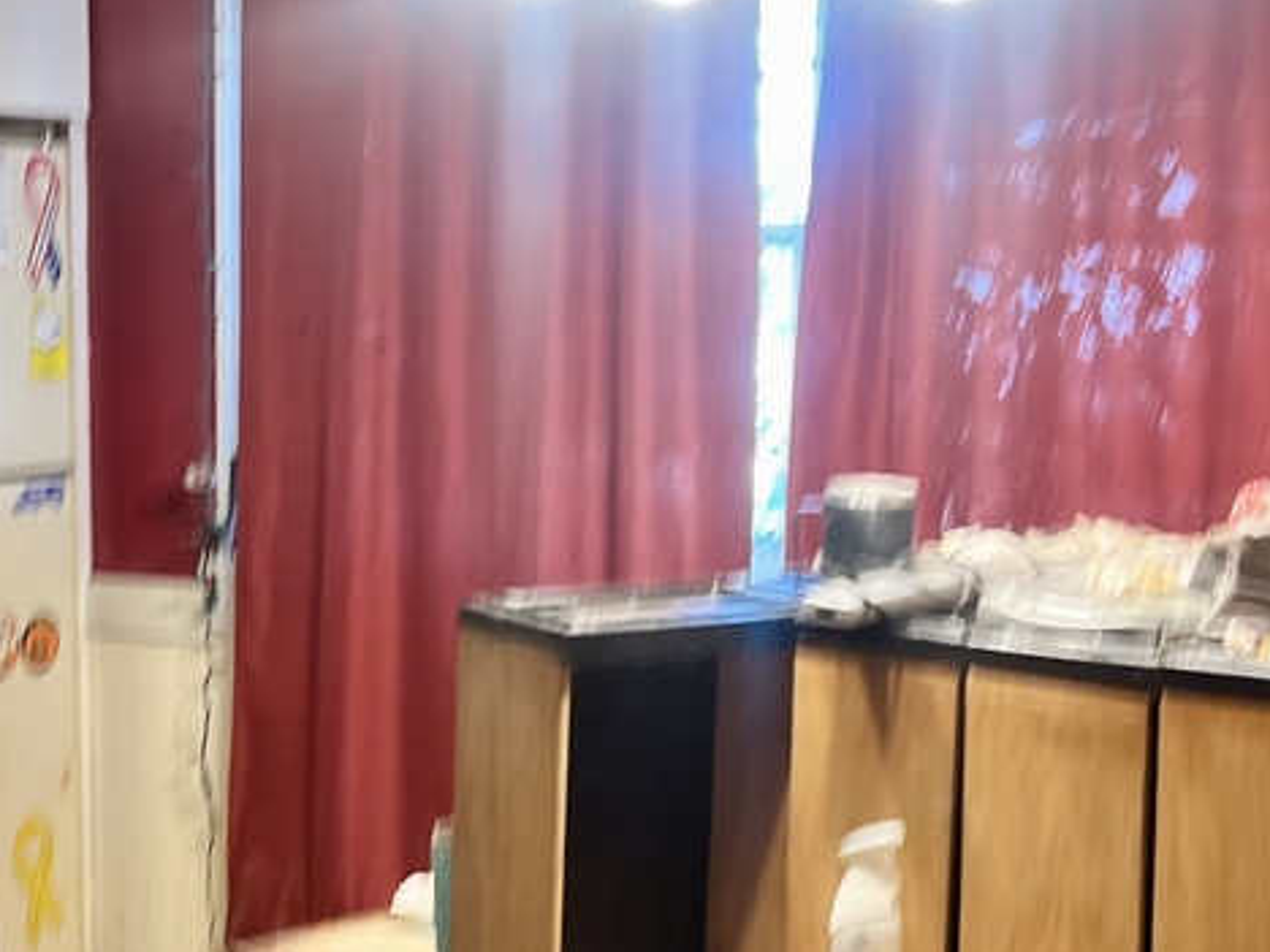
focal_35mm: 80
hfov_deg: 24.2
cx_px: 364
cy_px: 651
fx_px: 2935
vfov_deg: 18.4
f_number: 1.5
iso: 80
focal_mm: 5.7
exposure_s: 1/60
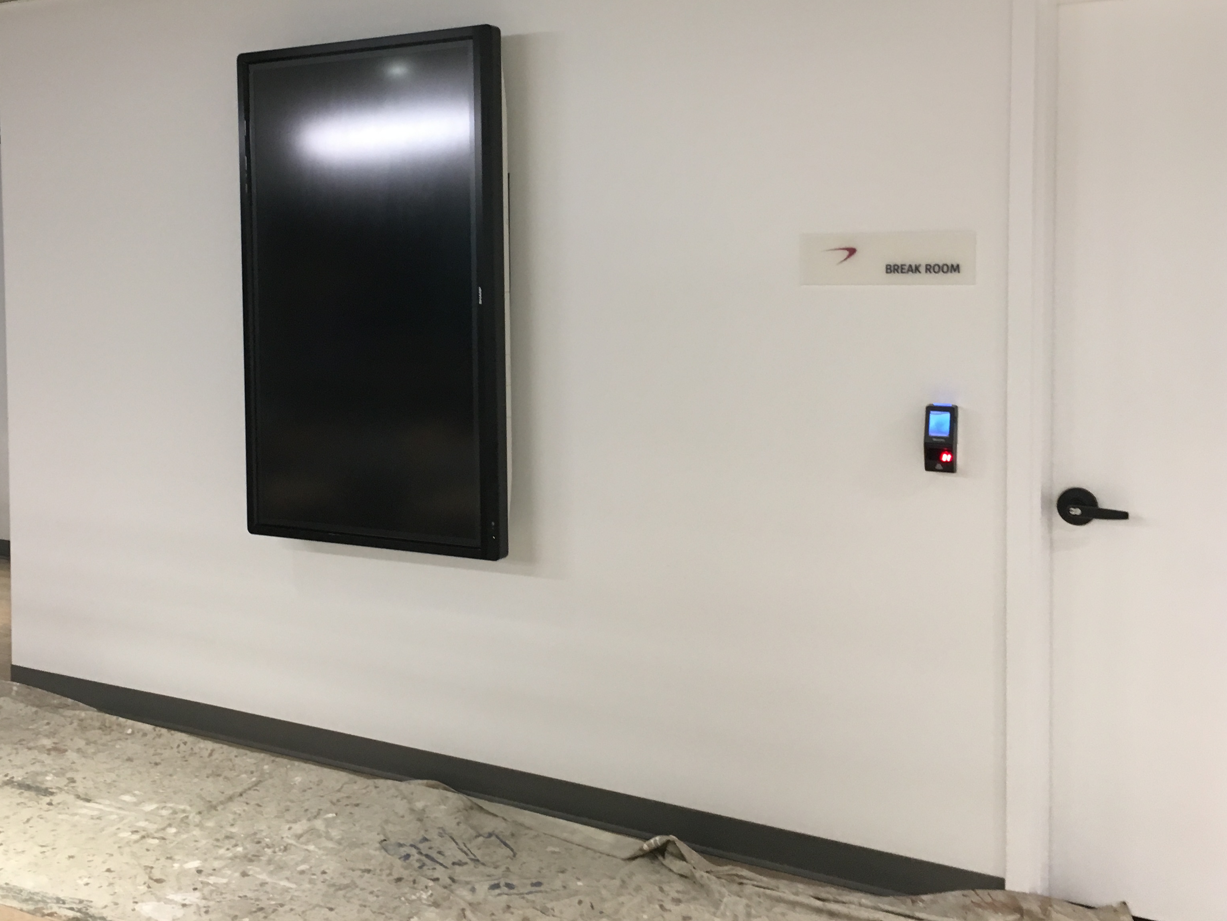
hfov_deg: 48.7
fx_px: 1347
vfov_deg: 37.5
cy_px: 340
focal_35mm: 38
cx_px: 501
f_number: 2.2
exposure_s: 1/30
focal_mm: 4.15
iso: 100
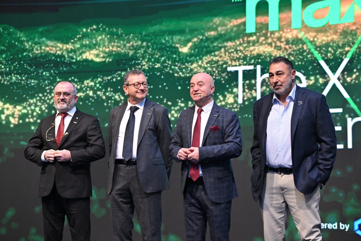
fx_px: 702
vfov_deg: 19.5
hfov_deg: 28.8
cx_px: 180
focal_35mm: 70
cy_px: 120
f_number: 4
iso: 1250
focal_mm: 70
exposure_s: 1/320
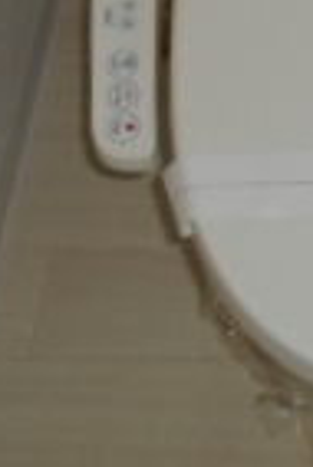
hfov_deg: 10.9
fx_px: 1587
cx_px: 455
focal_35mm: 122
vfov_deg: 15.6
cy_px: -214
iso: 80
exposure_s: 1/25
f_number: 3.2
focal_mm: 4.6
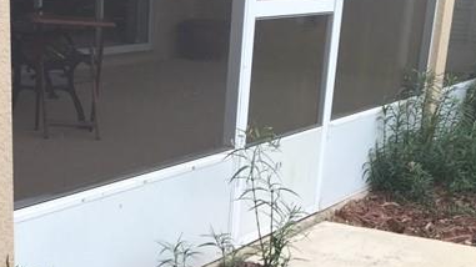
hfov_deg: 25.0
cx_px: 194
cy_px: 422
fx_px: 1072
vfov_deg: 13.3
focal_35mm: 85
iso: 32
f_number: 2.2
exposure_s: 1/137
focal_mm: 4.15
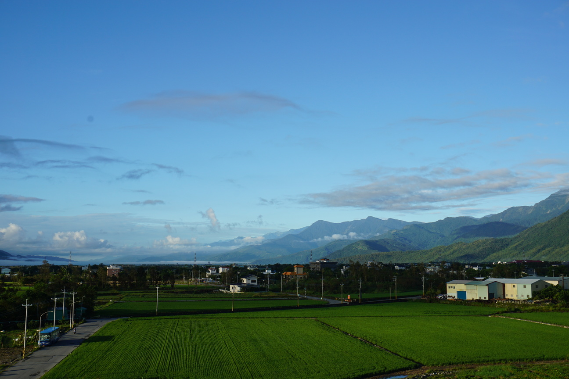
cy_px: 190
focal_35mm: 39
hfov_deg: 49.6
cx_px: 284
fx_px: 616
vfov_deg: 34.2
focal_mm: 26
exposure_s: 1/125
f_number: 11
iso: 100
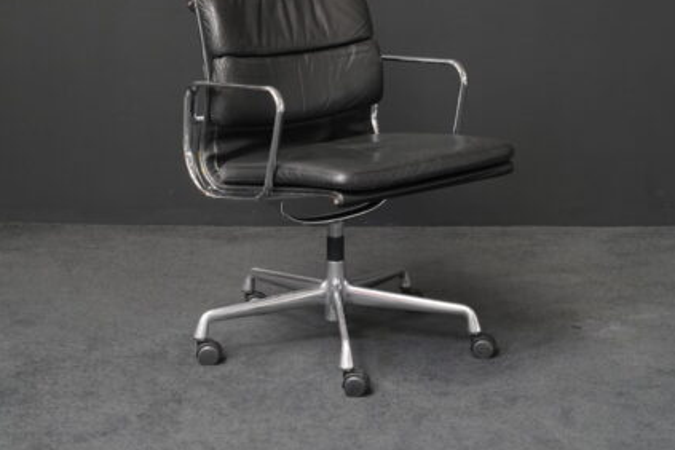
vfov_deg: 14.4
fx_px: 1781
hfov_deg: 21.5
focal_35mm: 95
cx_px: 348
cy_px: 161
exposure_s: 1/125
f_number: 7.1
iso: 5000
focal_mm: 67
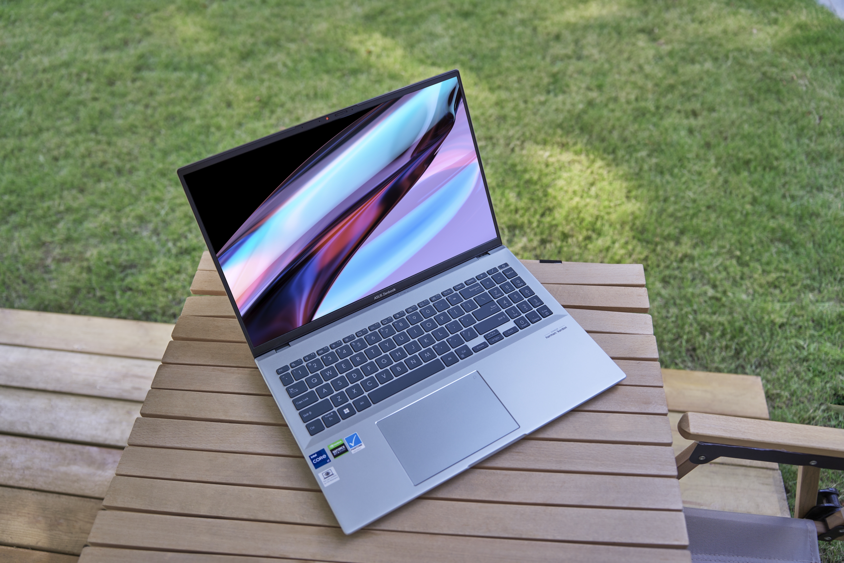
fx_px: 680
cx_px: 422
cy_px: 282
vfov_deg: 45.0
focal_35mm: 29
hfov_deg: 63.7
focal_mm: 29
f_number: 3.2
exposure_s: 1/160
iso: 160
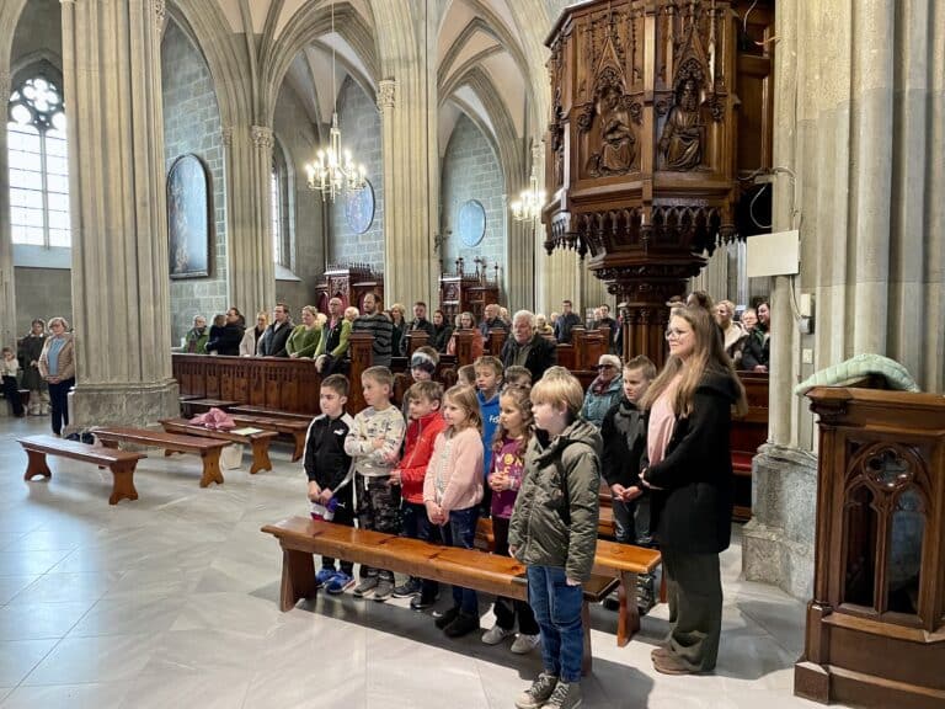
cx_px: 472
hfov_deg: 67.3
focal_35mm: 26
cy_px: 354
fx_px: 710
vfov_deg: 53.1
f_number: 1.6
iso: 500
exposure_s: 1/52
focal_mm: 4.2
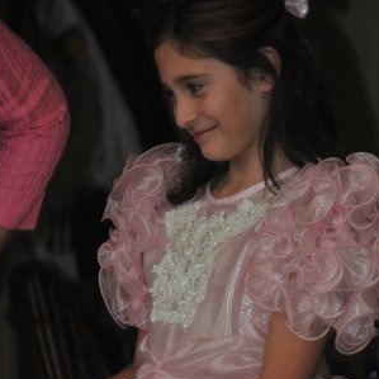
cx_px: 203
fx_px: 4272
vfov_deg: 5.1
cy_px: 288
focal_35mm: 345
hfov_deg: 5.1
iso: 640
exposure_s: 1/60
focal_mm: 135
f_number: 5.6
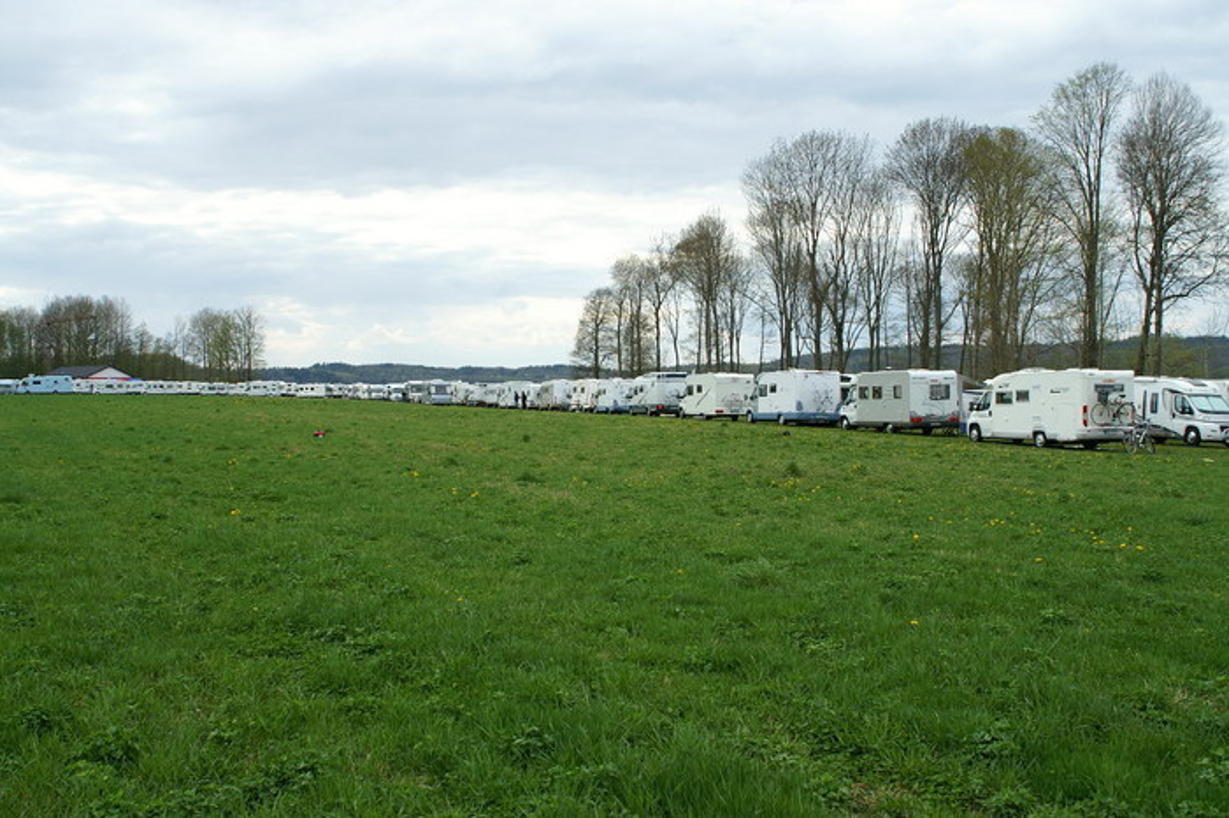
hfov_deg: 53.2
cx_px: 614
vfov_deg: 36.8
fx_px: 1228
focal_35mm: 36
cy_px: 409
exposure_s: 1/200
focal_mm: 24
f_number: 8
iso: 100
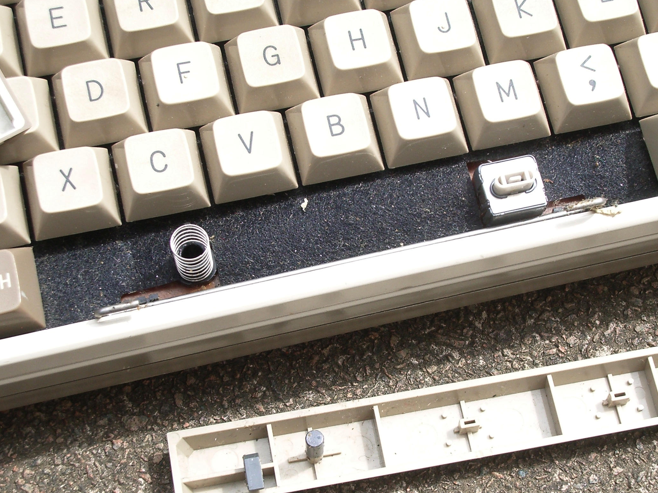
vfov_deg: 19.1
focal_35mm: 77
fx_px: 1464
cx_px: 392
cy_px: 282
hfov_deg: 25.3
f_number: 3.5
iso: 80
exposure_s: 1/200
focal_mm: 10.2
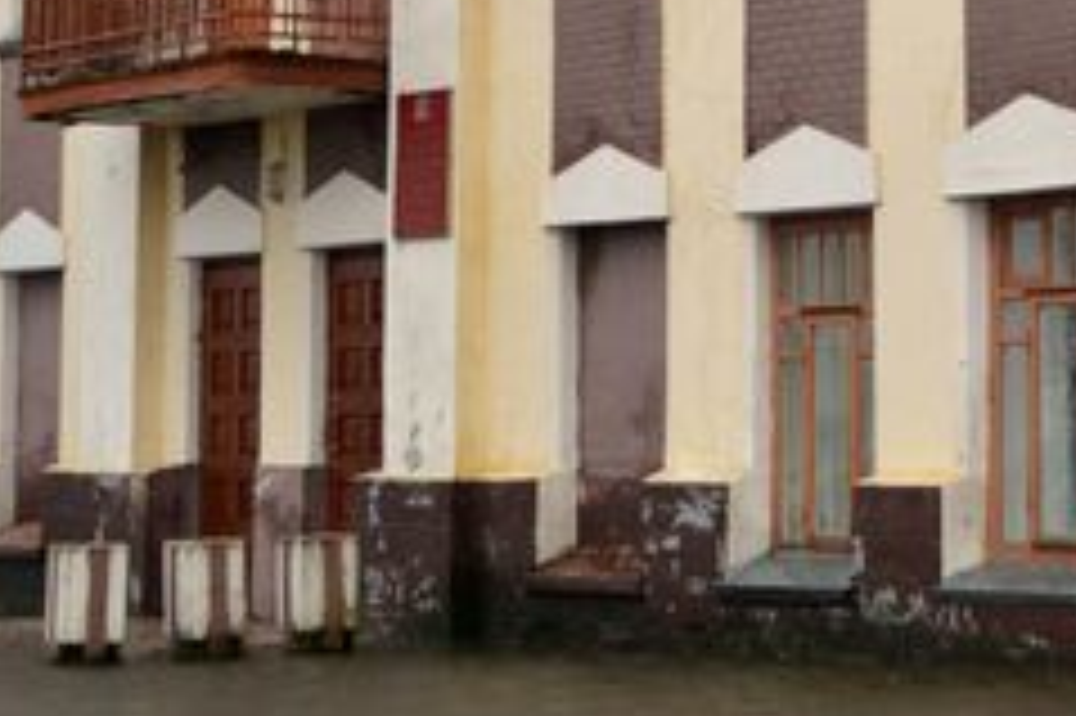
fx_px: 3793
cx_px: 894
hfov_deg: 16.0
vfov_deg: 10.5
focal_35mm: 127
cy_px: -212
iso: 400
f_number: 4.5
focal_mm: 30
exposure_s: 1/60
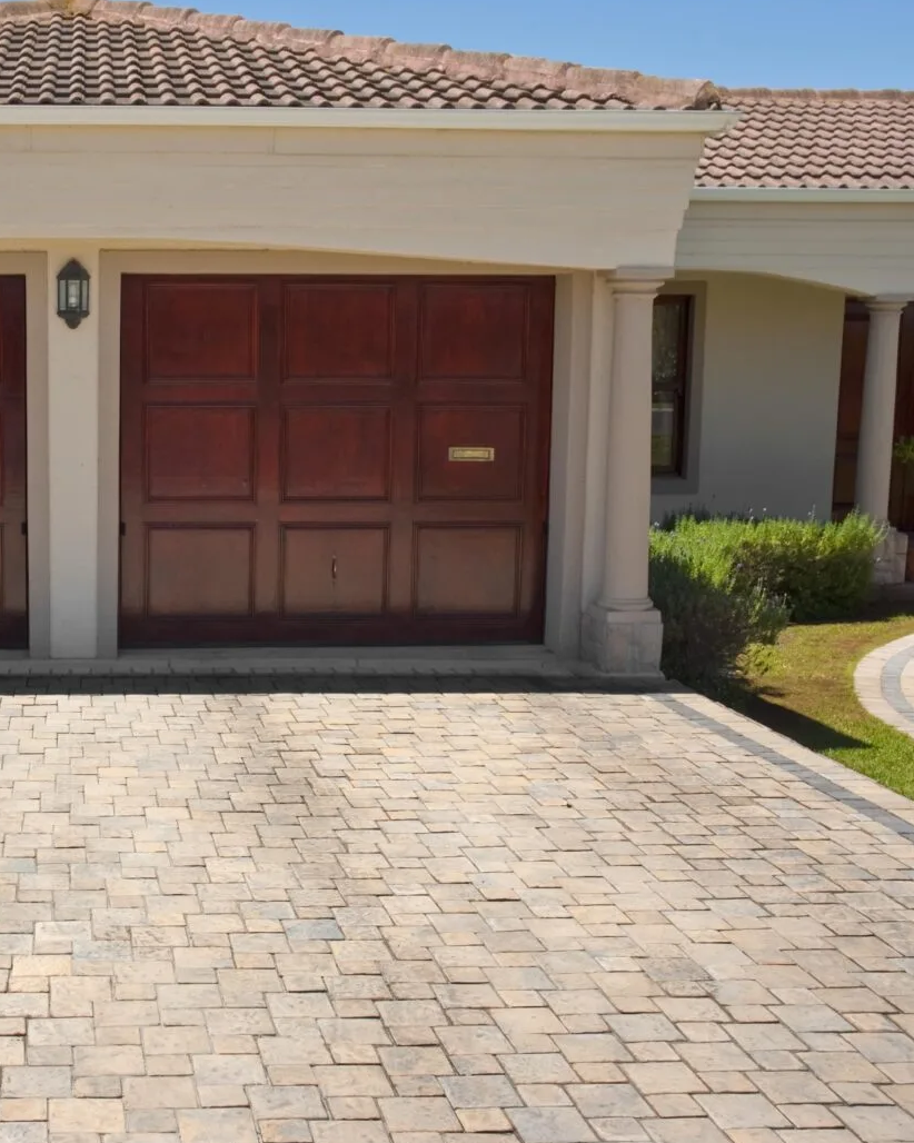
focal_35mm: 47
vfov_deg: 39.5
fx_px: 1590
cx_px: 72
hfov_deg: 30.5
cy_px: 574
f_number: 8
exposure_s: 1/250
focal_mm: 22
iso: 100
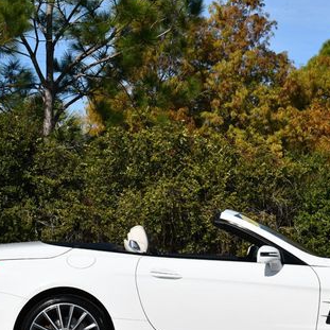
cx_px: 242
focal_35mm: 126
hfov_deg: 13.8
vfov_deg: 13.8
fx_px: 1359
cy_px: 215
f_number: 10
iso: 100
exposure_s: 1/400
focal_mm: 36
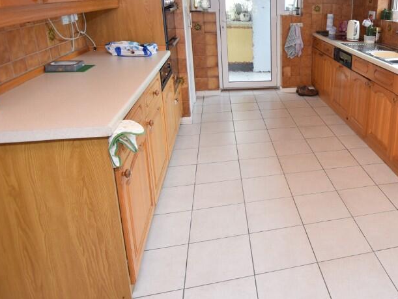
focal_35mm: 29
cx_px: 326
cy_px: 96
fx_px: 334
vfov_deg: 47.4
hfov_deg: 56.5
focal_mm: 12
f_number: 4.5
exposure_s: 1/80
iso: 400
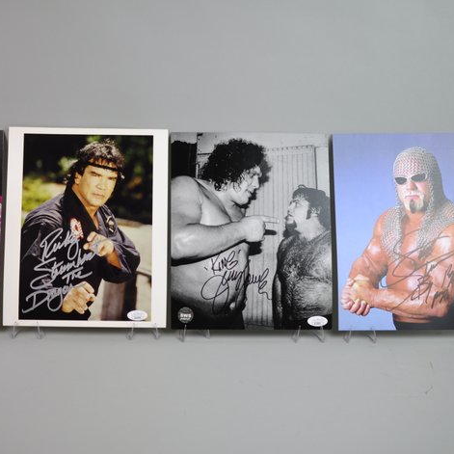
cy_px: 227
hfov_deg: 22.4
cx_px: 168
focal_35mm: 77
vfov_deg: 22.5
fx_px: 1143
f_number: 3.5
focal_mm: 40
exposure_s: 1/50
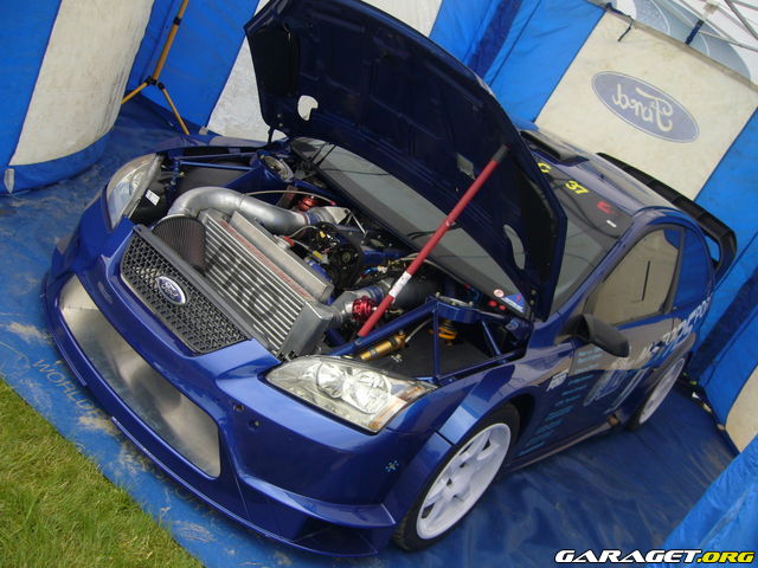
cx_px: 379
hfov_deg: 52.6
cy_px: 284
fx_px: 766
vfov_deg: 40.7
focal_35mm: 35
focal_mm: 5.8
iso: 80
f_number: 2.8
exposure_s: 1/250
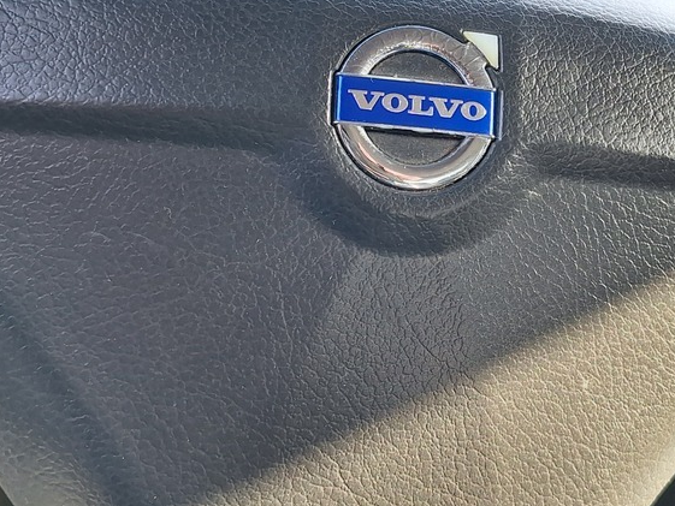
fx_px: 1151
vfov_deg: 24.6
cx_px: 419
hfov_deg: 32.6
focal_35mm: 59
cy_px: 144
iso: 50
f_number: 1.8
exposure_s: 1/100
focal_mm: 5.54
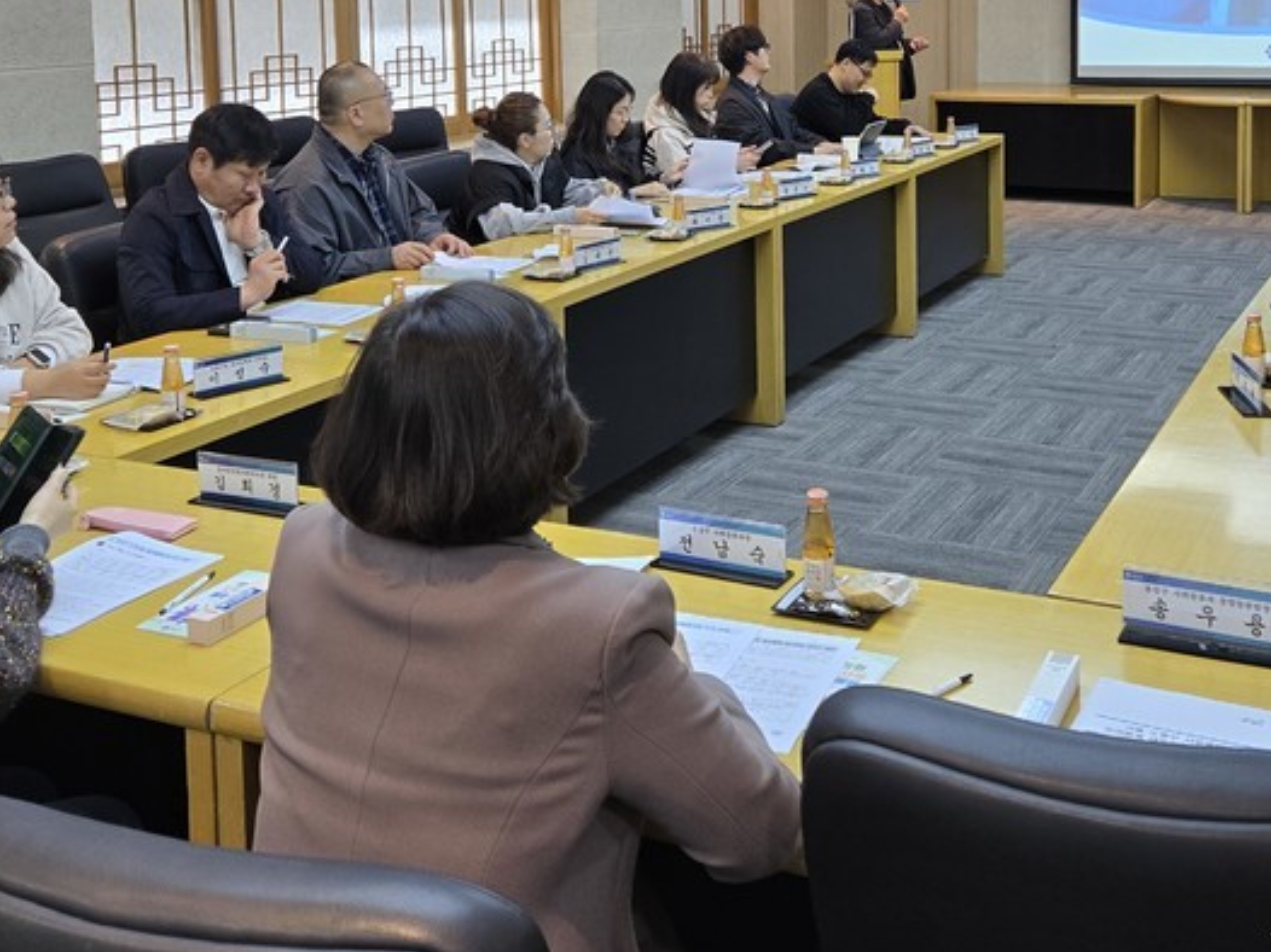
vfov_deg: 33.0
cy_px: 147
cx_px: 751
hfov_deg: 44.6
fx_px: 1541
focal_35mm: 42
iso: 125
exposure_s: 1/120
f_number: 1.8
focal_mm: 5.4
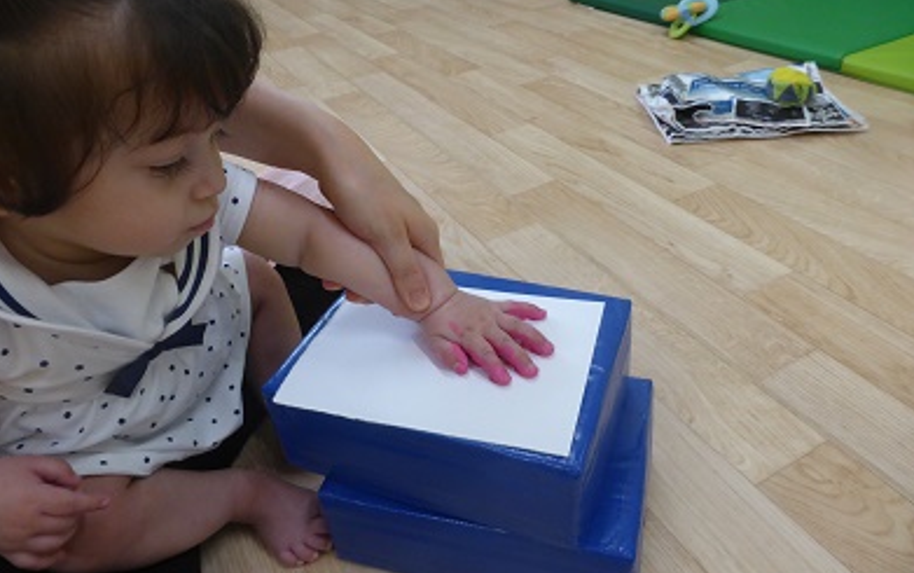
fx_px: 648
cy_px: 250
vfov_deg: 47.6
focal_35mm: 26
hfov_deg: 70.4
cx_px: 449
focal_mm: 4.3
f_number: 3.3
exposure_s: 1/60
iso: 250
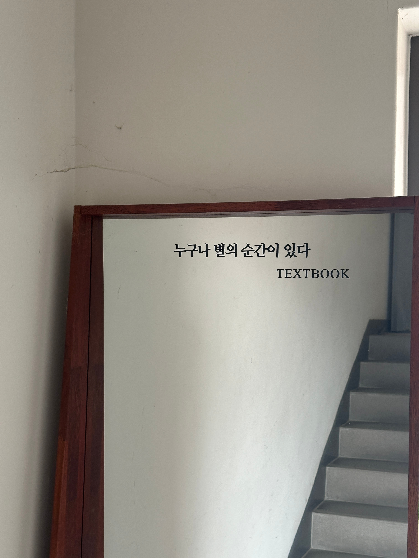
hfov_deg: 30.3
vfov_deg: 39.7
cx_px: 210
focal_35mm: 48
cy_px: 279
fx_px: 775
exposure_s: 1/60
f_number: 1.78
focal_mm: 6.86
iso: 160
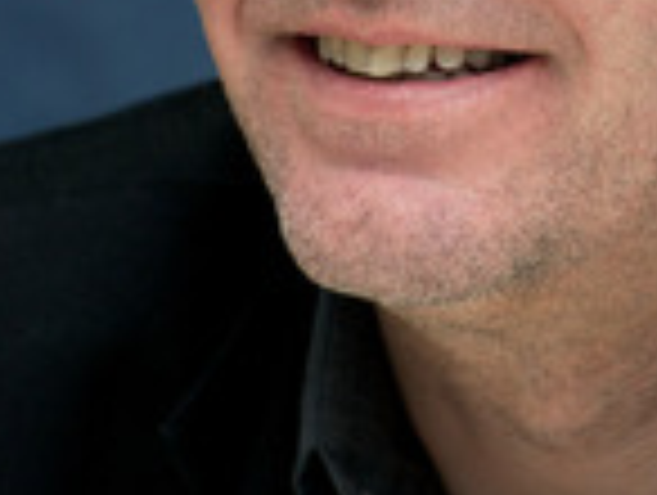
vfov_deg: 3.7
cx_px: 533
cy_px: -68
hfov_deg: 4.9
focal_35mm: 407
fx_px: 7737
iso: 400
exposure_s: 1/60
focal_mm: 155
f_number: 6.3
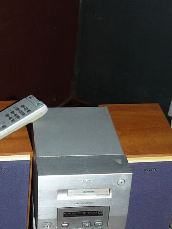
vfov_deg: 25.2
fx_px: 510
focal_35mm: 77
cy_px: 154
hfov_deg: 19.1
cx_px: 58
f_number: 2.8
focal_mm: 6.2
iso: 100
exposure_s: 1/30
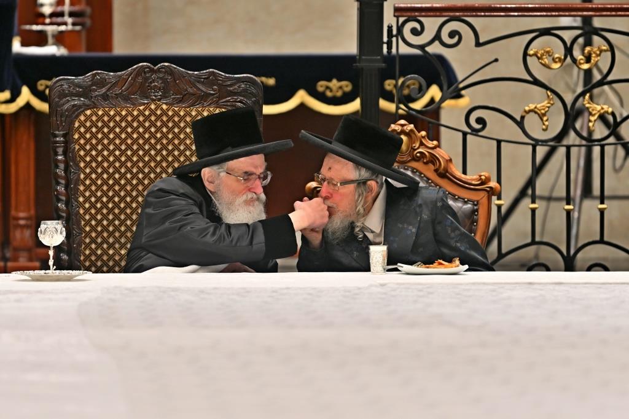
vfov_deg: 4.6
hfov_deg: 6.9
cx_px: 314
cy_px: 210
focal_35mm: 300
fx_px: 5240
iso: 250
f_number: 2.8
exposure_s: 1/400
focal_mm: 200
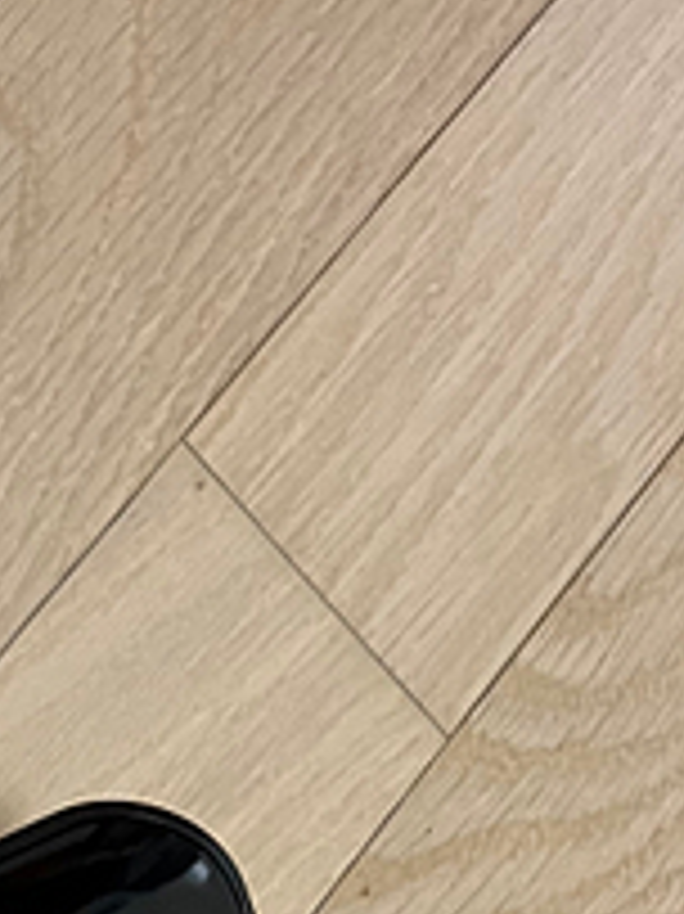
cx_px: -322
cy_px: 1508
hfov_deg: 14.4
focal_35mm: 96
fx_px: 2532
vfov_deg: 17.6
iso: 200
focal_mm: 5.1
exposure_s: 1/60
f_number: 1.6
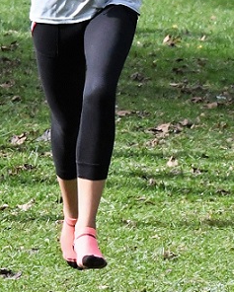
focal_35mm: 780
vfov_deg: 2.5
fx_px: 6752
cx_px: 263
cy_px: 9
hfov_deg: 2.0
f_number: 16
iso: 4500
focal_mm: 185
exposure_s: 1/1000
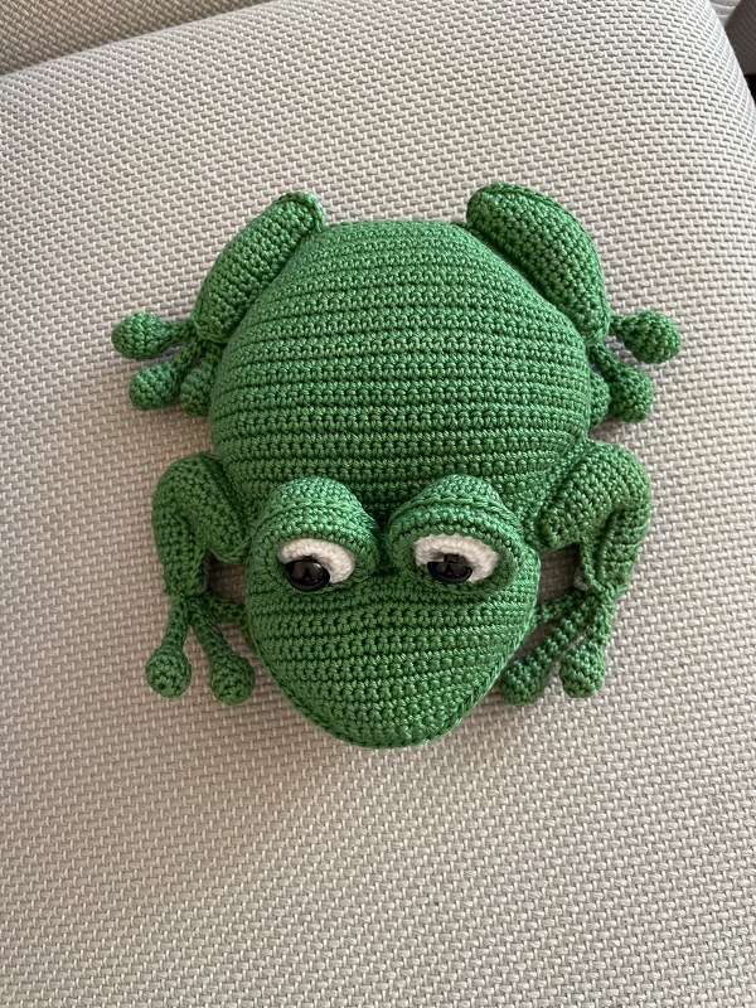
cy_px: 504
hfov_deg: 53.1
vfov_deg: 67.3
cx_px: 378
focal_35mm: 26
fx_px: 757
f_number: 1.6
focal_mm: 4.2
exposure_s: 1/50
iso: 250
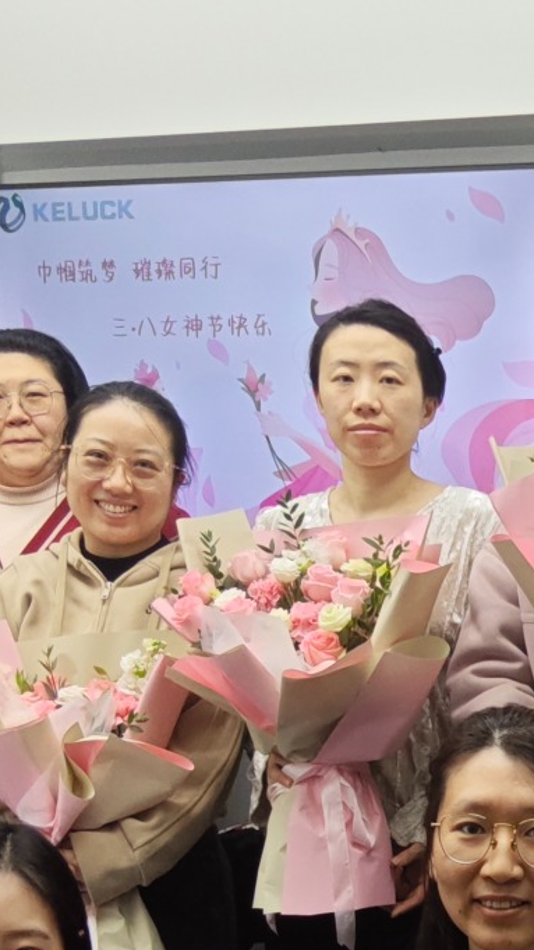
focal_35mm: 48
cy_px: 755
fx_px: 1208
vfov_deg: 41.1
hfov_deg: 22.7
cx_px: 662
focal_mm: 1.91
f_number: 2.2
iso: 160
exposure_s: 1/100
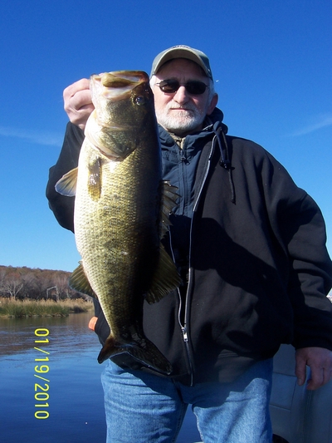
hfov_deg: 38.7
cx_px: 166
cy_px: 222
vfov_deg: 50.1
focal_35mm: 37
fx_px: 473
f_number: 5.6
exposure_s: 1/500
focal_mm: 5.6
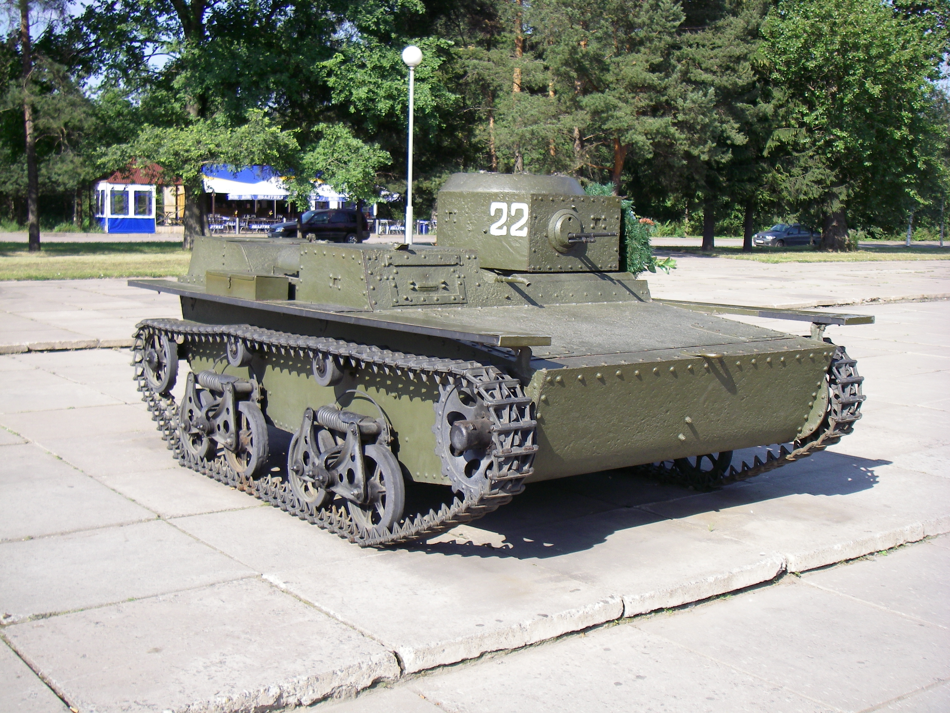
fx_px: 1208
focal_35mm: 44
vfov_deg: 32.9
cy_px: 356
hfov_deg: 42.9
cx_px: 475
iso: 64
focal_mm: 7.3
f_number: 3.4
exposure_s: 1/400
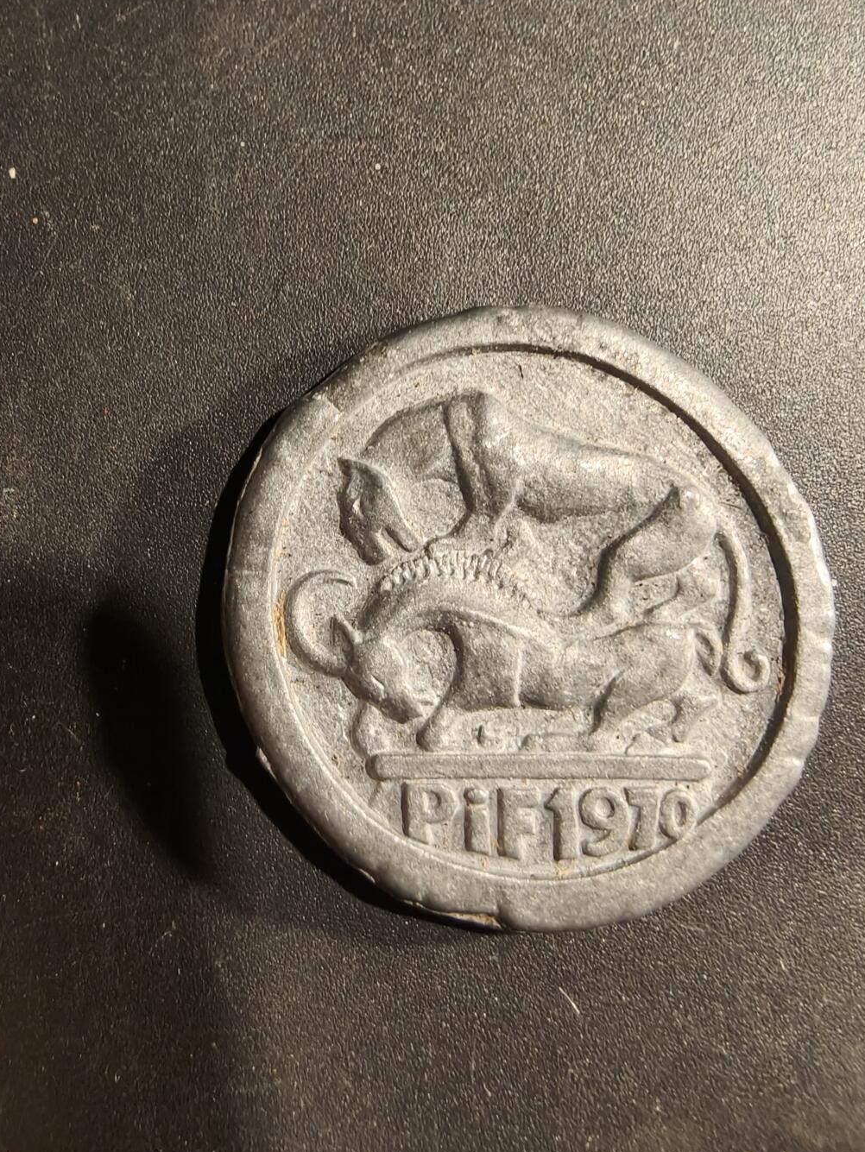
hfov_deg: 45.3
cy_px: 726
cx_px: 506
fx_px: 1032
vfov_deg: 57.6
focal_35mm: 31
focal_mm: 2.32
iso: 200
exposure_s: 1/82.2
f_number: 2
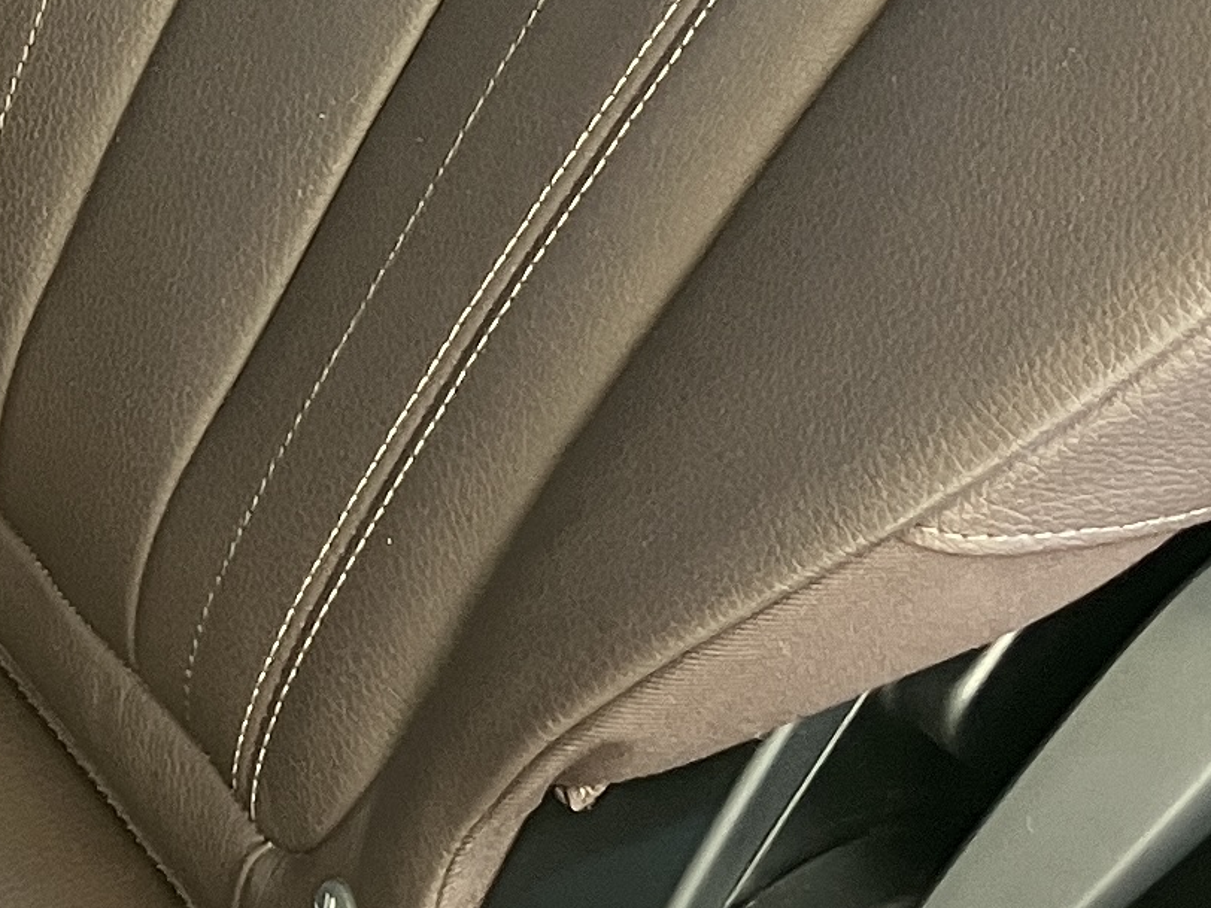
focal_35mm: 139
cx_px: -401
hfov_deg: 13.6
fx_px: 4863
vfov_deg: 10.5
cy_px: -186
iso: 80
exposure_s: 1/50
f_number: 1.8
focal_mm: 3.99
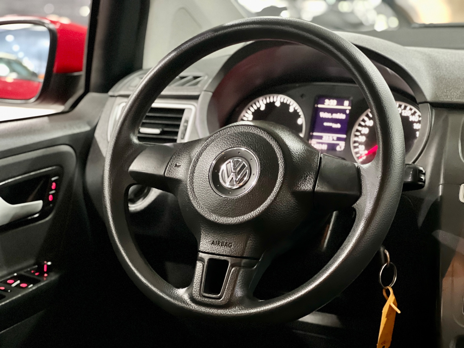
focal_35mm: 77
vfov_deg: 19.1
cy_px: 174
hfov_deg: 25.3
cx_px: 232
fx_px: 1032
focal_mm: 9
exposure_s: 1/15
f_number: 2.8
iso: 1250
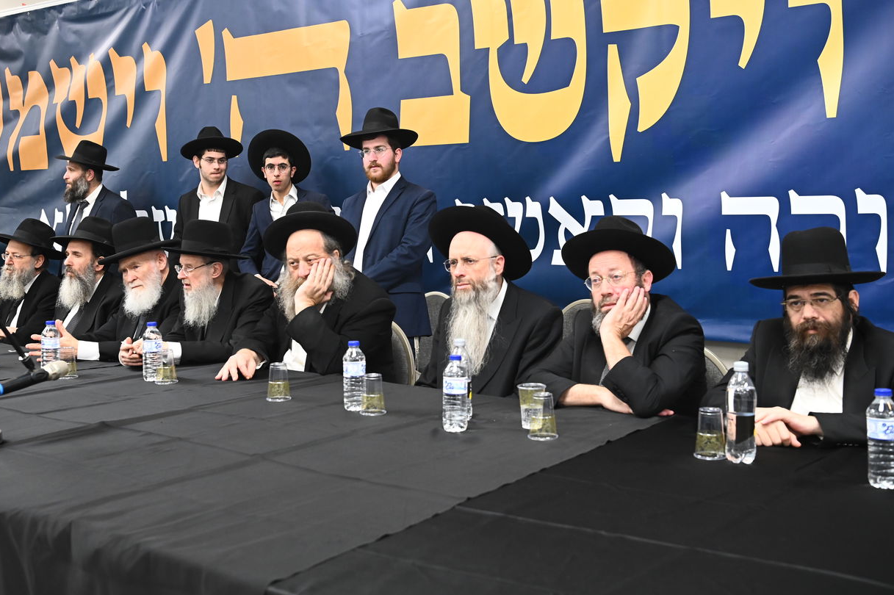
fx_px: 1142
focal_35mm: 46
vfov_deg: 29.2
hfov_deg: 42.7
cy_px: 266
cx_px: 422
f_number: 4.5
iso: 2000
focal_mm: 40
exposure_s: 1/160
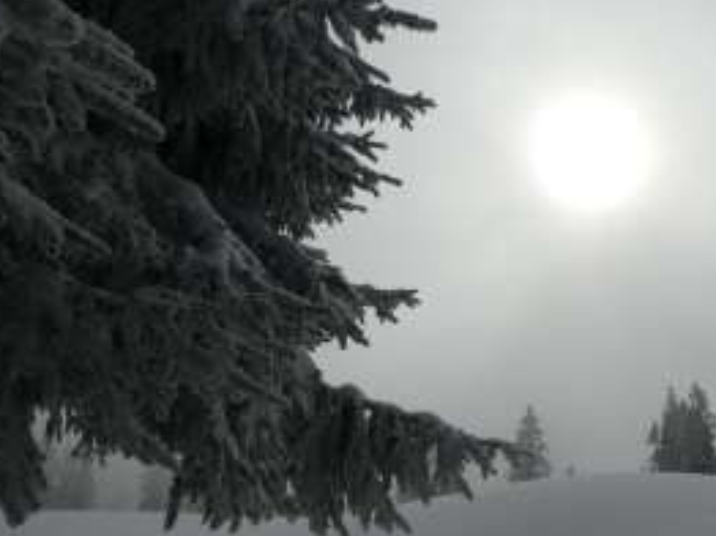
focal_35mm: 33
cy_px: 216
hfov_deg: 54.7
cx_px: 451
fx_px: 682
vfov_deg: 42.7
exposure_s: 1/1300
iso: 80
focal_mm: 4.3
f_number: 8
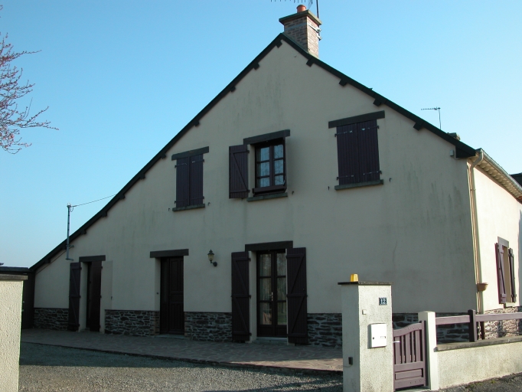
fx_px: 528
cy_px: 196
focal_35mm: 35
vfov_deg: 40.7
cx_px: 261
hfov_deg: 52.6
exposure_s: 1/233
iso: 100
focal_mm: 8.9
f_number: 5.6
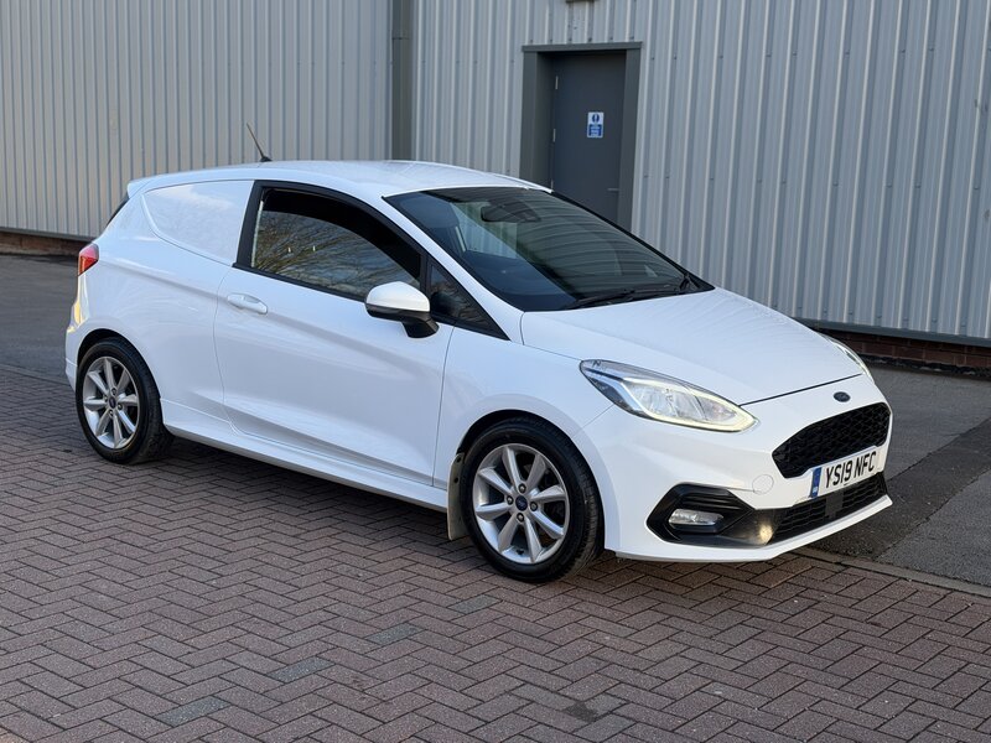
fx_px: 1374
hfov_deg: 39.7
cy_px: 372
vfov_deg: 30.3
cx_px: 496
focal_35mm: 48
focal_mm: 6.76
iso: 64
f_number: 1.78
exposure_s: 1/769
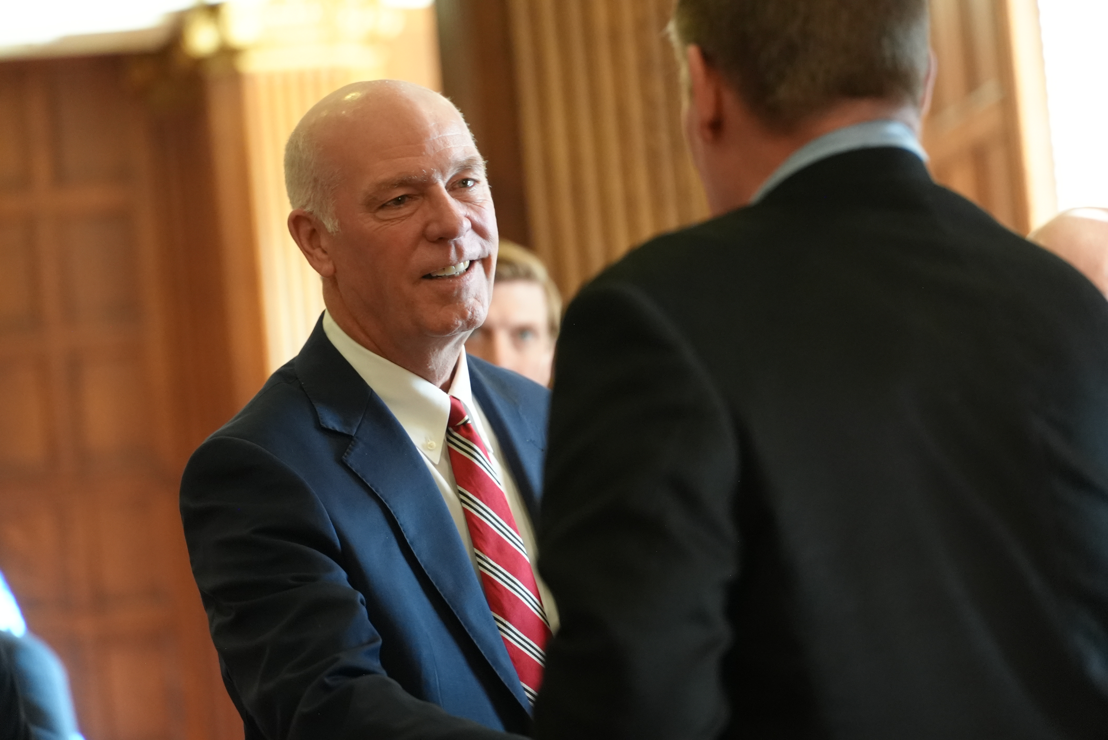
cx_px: 554
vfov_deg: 10.2
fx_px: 4157
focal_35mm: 135
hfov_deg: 15.2
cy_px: 370
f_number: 4
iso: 8000
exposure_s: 1/160
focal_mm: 135
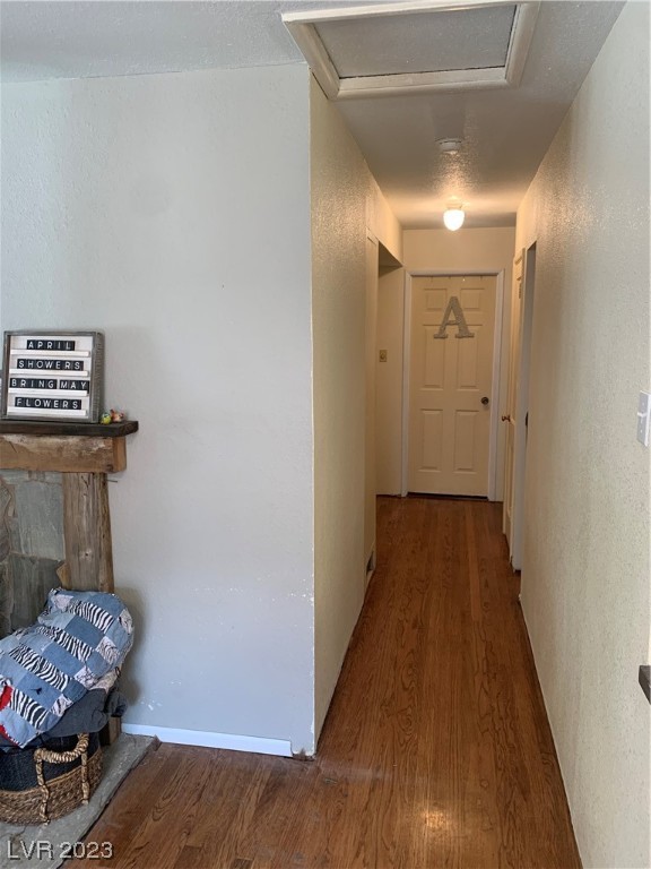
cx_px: 326
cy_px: 434
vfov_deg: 67.3
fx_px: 652
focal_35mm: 26
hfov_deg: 53.1
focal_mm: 4.25
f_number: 1.8
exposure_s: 1/60
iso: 80
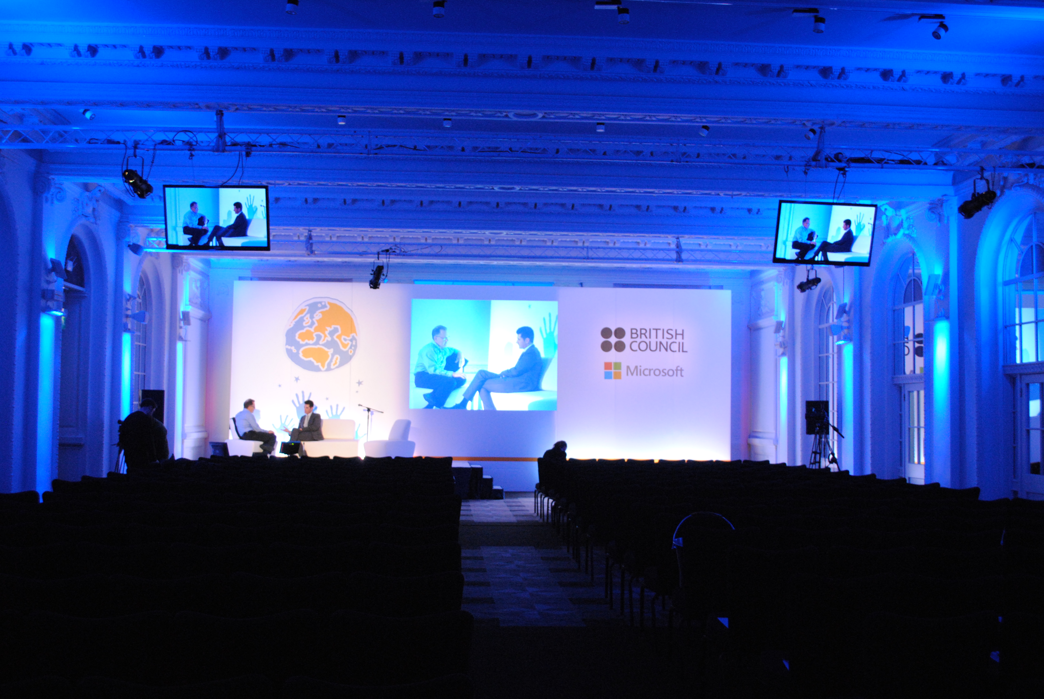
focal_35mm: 36
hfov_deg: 53.1
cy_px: 350
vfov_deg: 37.0
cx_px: 522
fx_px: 1045
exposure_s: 1/30
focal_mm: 24
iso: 900
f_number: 4
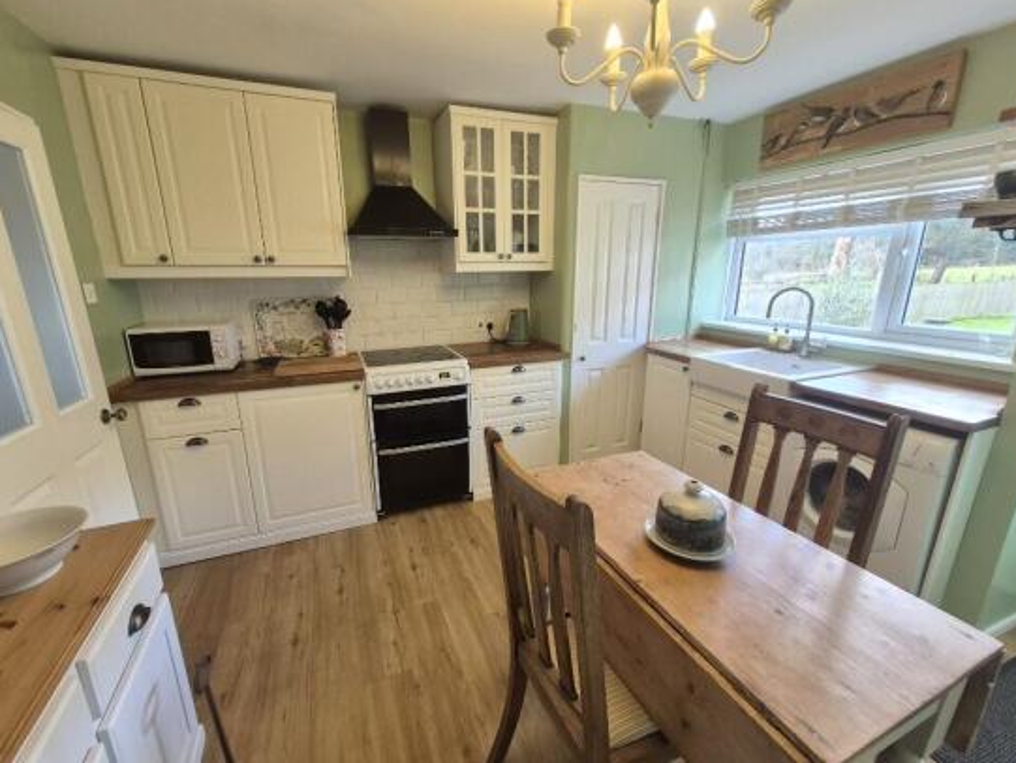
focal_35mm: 14
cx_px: 502
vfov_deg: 85.7
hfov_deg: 102.0
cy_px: 392
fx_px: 411
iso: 100
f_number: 2.2
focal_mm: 1.74
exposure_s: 1/50
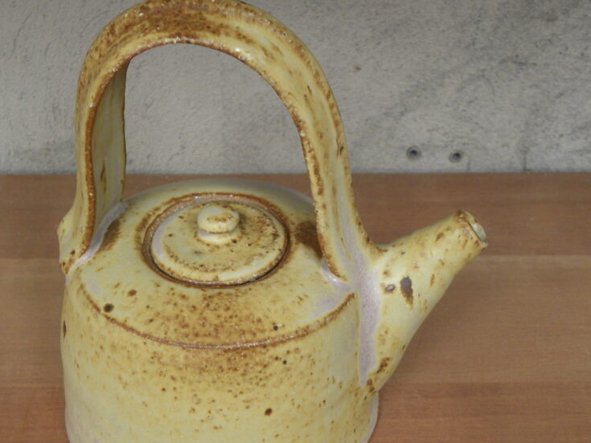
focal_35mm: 57
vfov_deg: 25.6
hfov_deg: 33.6
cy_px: 247
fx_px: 973
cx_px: 225
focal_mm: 7.3
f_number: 3.2
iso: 148
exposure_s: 1/82.3
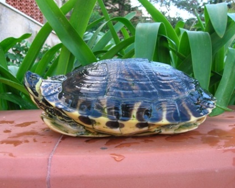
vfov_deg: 41.2
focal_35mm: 36
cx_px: 116
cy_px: 94
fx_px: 250
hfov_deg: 50.3
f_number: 4.9
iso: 50
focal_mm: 5.7
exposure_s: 1/24.3
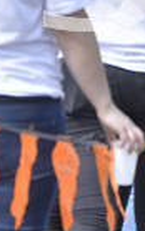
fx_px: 8893
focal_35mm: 1408
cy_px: 19
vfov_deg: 1.5
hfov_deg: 0.9
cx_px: 482
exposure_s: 1/1250
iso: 400
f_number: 6.3
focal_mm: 300
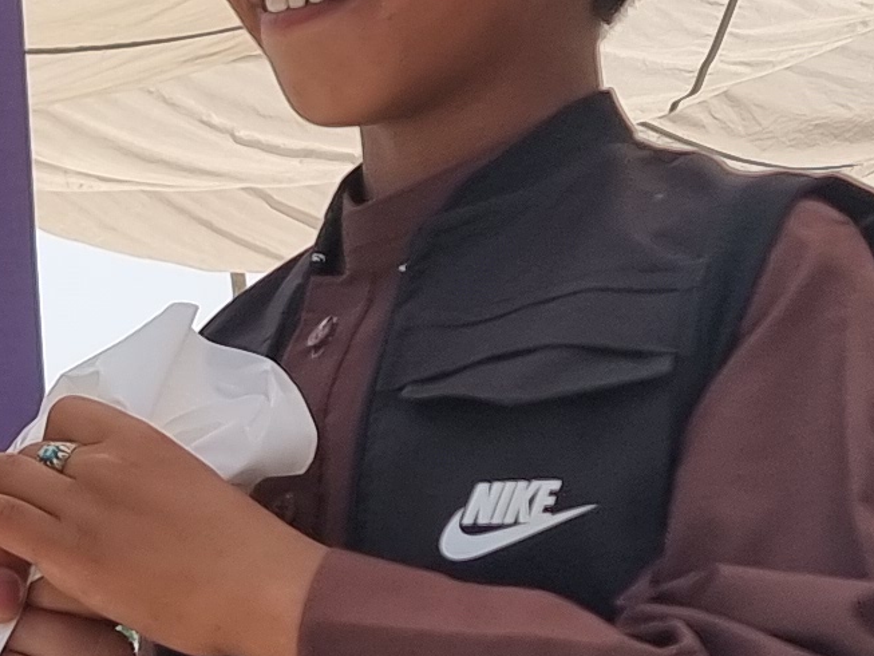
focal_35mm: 147
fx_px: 3712
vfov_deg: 10.1
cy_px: 572
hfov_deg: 12.6
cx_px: -510
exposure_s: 1/810
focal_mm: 6.7
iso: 50
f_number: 1.8
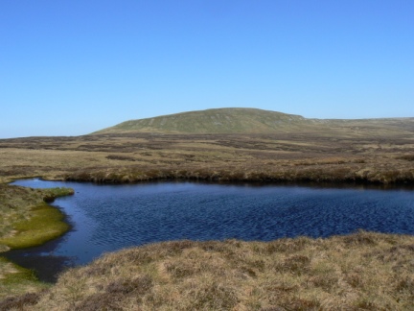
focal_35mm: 36
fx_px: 431
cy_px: 156
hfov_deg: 51.4
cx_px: 207
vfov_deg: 39.7
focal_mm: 6
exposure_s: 1/400
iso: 80
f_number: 7.1
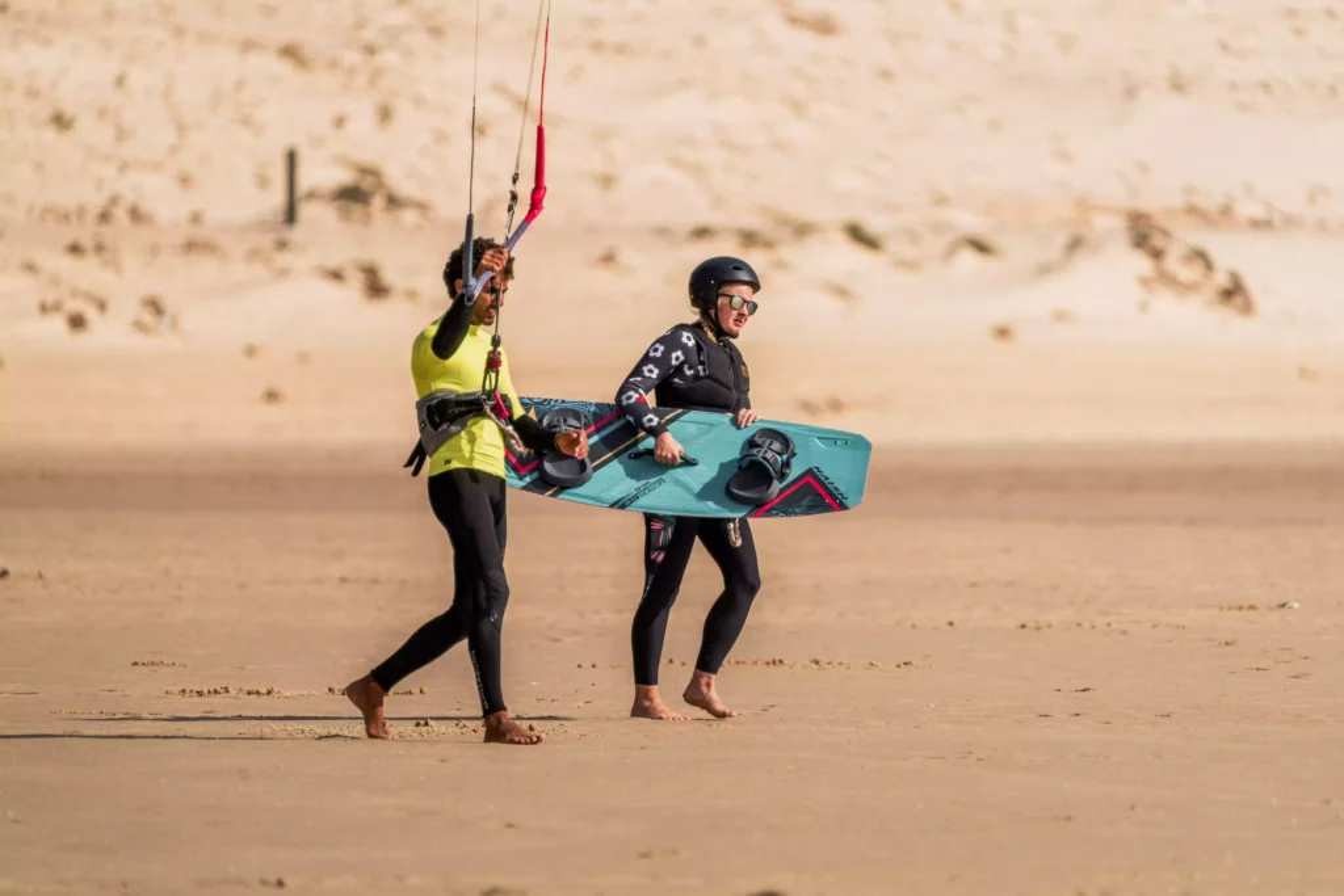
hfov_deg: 3.4
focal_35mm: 600
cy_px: 448
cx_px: 672
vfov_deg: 2.3
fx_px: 22402
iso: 400
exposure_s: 1/1250
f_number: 6.3
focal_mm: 600
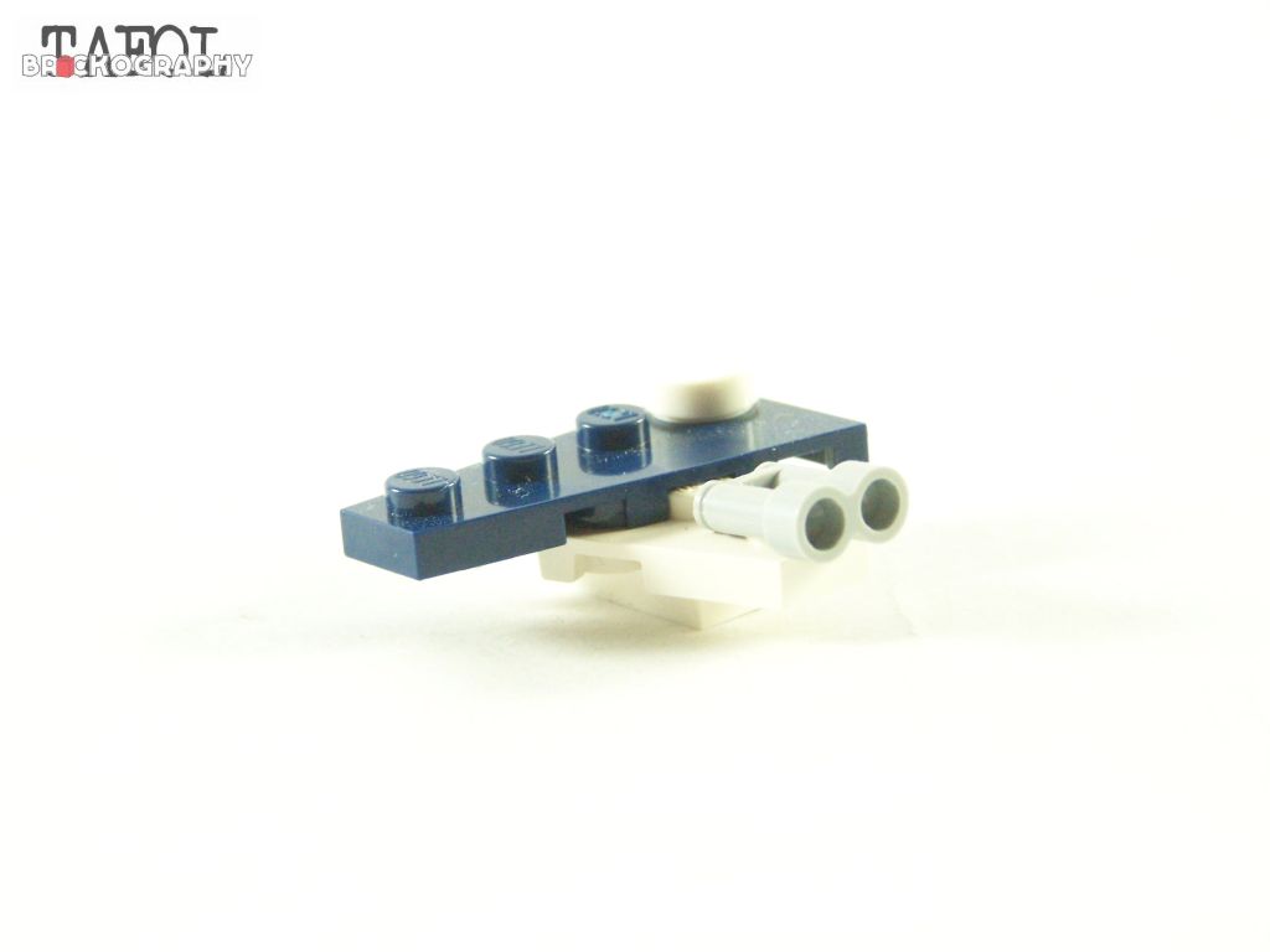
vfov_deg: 14.1
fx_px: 3852
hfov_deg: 18.7
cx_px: 635
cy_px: 476
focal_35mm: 105
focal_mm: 17.5
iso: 400
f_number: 3.2
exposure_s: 1/60
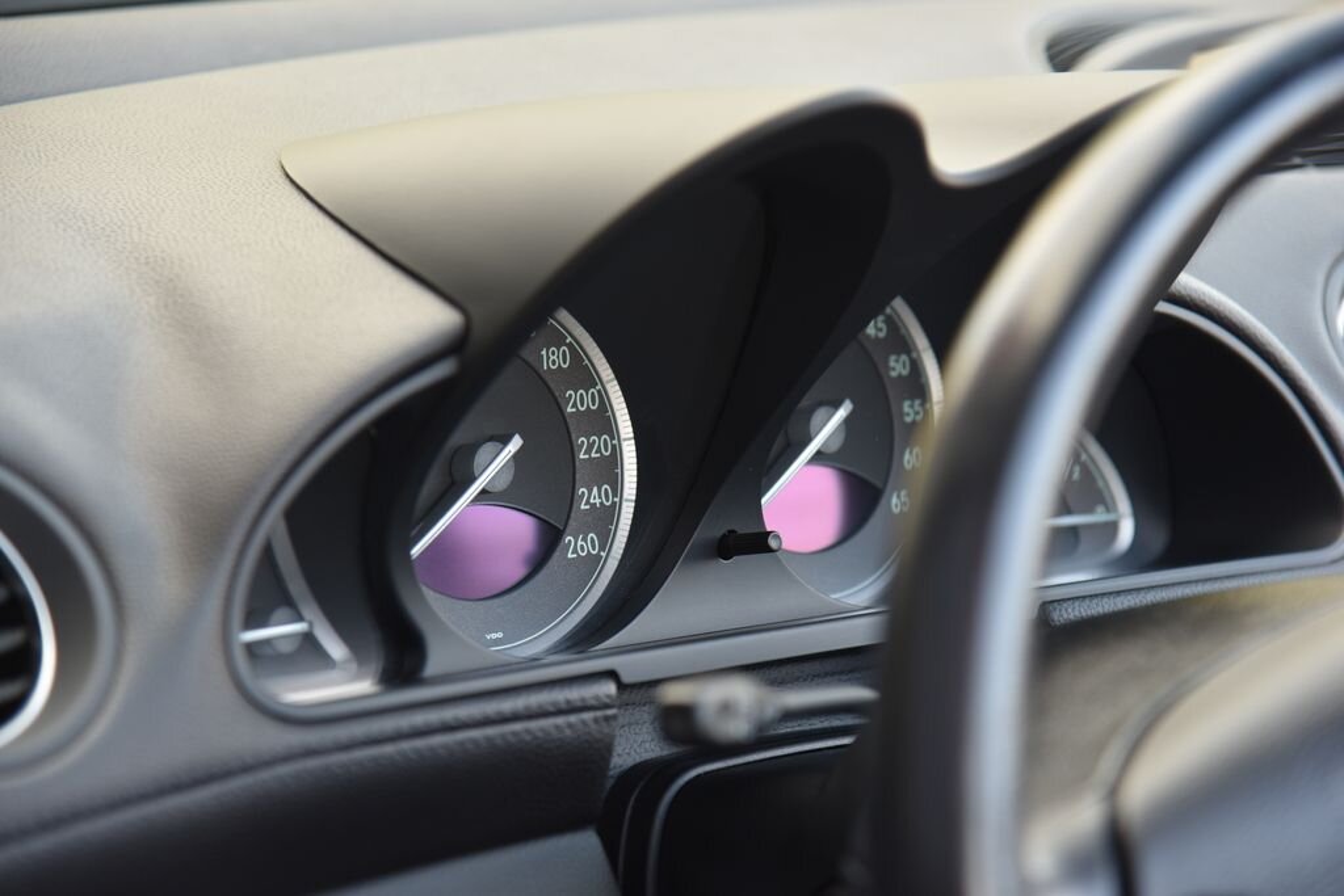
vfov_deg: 11.4
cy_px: 448
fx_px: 4480
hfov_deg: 17.1
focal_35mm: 120
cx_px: 672
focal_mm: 120
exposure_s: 1/80
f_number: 4.5
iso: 500
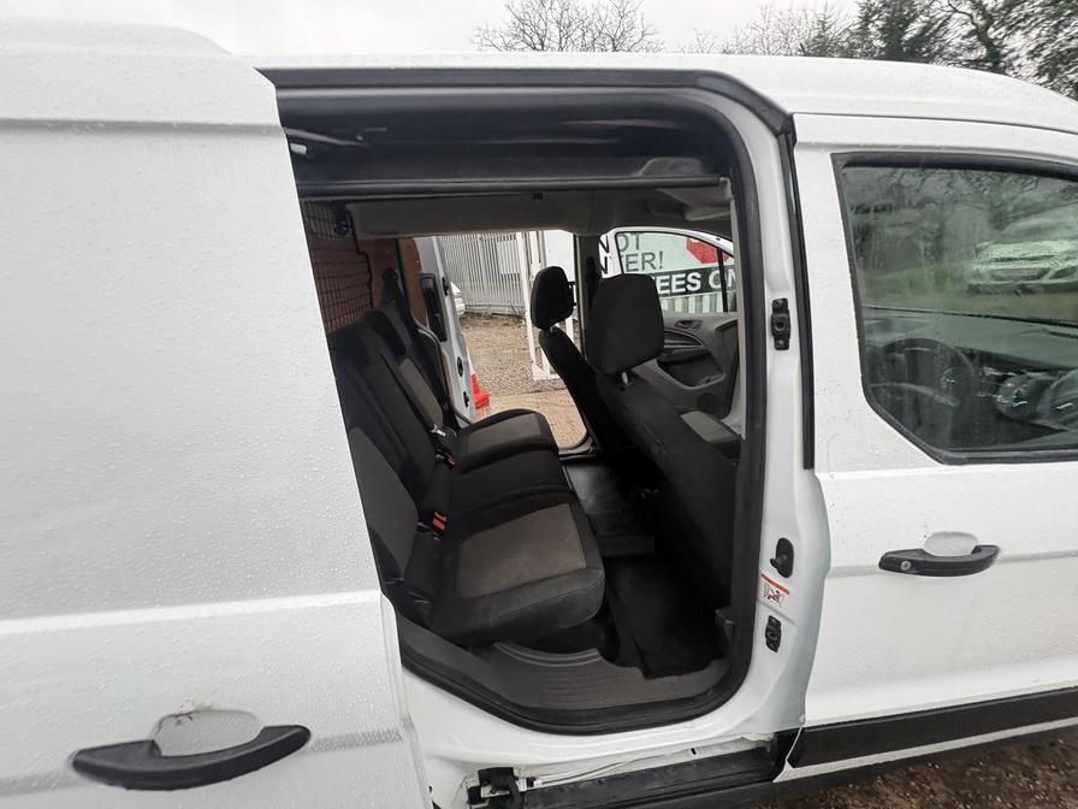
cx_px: 539
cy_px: 404
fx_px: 436
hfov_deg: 102.1
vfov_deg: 85.7
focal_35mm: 14
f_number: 2.2
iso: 250
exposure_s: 1/79
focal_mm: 2.22
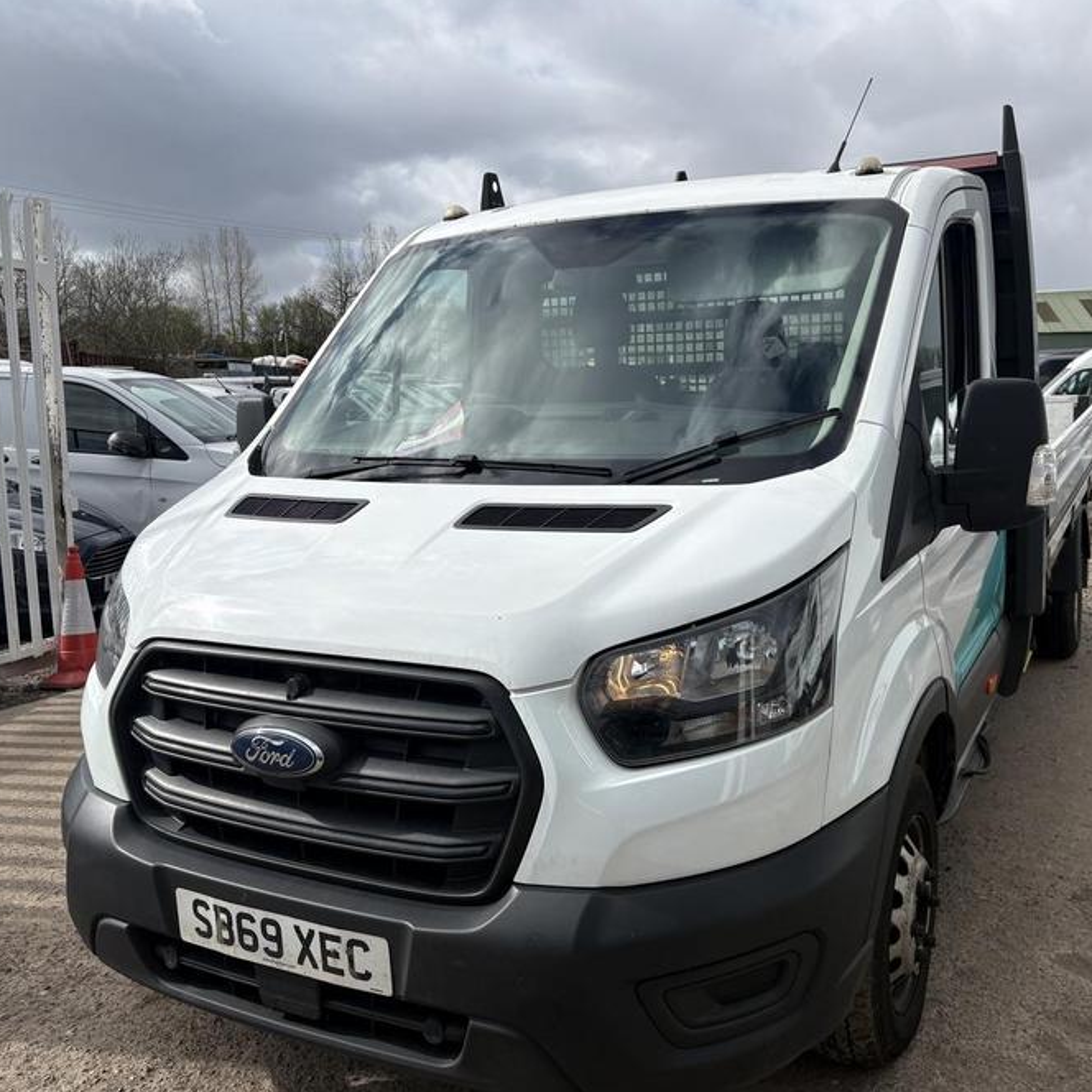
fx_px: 1106
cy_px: 543
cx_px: 605
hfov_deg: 52.4
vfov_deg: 52.5
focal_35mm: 31
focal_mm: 5.96
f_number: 1.6
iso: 50
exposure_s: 1/4329
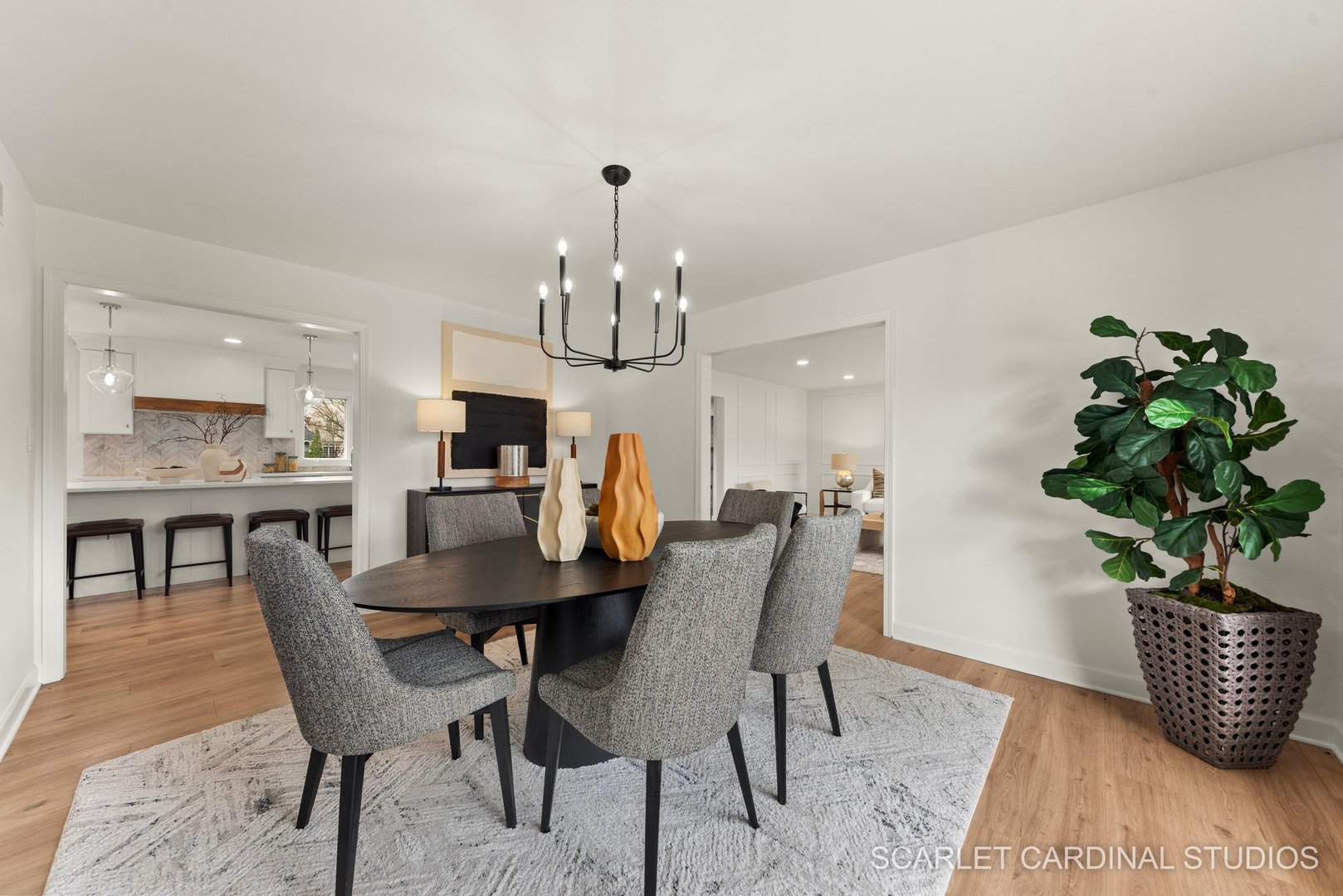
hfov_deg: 112.6
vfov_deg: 90.1
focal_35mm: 12
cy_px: 448
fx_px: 448
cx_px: 672
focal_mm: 12
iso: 400
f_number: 7.1
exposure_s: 1/15
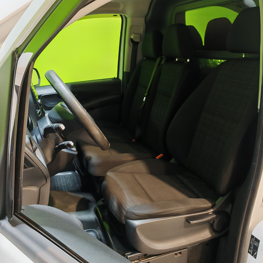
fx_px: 275
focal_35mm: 32
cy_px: 131
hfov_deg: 51.0
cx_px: 147
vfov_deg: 51.1
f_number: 2
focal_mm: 6.83
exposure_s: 1/50
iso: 80
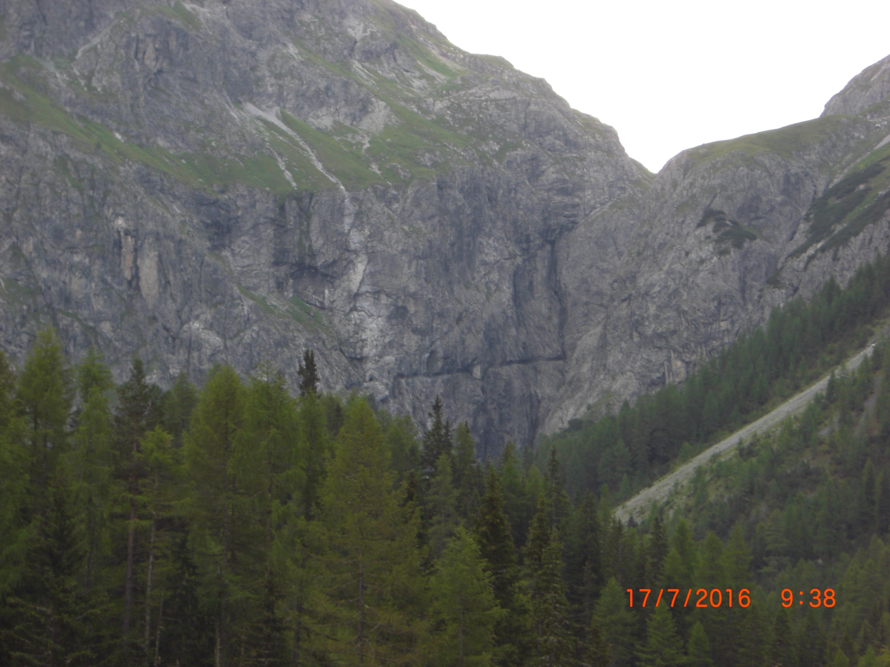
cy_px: 334
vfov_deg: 13.0
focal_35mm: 114
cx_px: 445
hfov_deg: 17.3
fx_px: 2931
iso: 100
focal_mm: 18.6
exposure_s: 1/125
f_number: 5.2
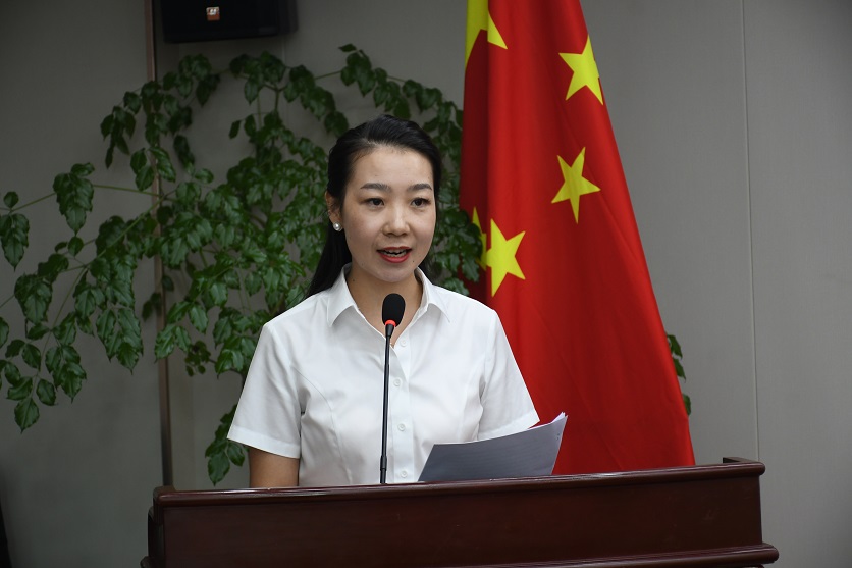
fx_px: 2484
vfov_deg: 13.0
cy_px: 284
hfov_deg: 19.5
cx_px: 426
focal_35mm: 105
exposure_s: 1/125
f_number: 5
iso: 900
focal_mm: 70
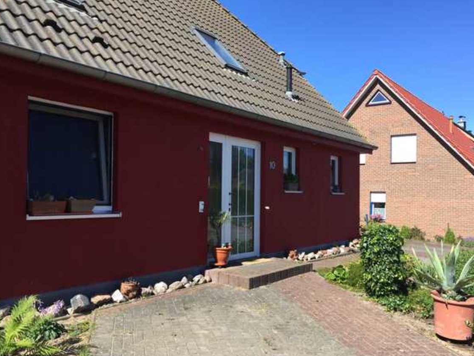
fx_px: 424
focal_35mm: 31
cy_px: 189
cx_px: 248
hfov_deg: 58.3
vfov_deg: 45.4
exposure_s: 1/898
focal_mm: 4.15
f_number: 2.2
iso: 32
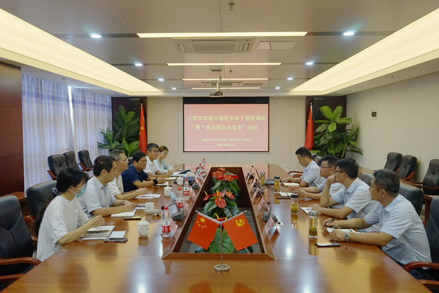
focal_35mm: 34
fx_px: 415
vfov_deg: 38.9
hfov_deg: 55.8
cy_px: 146
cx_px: 220
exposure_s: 1/160
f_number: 4.5
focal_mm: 34
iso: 1000
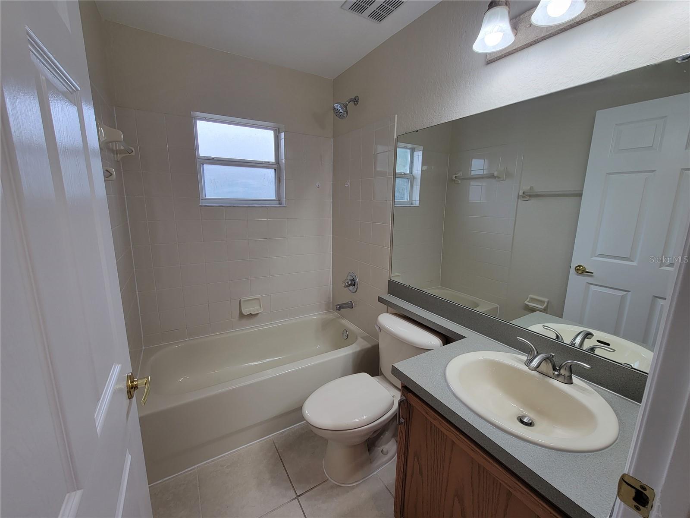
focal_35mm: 13
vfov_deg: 89.9
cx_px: 345
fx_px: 259
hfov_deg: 106.2
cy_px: 259
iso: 64
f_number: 2.2
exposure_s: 1/60
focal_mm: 2.2
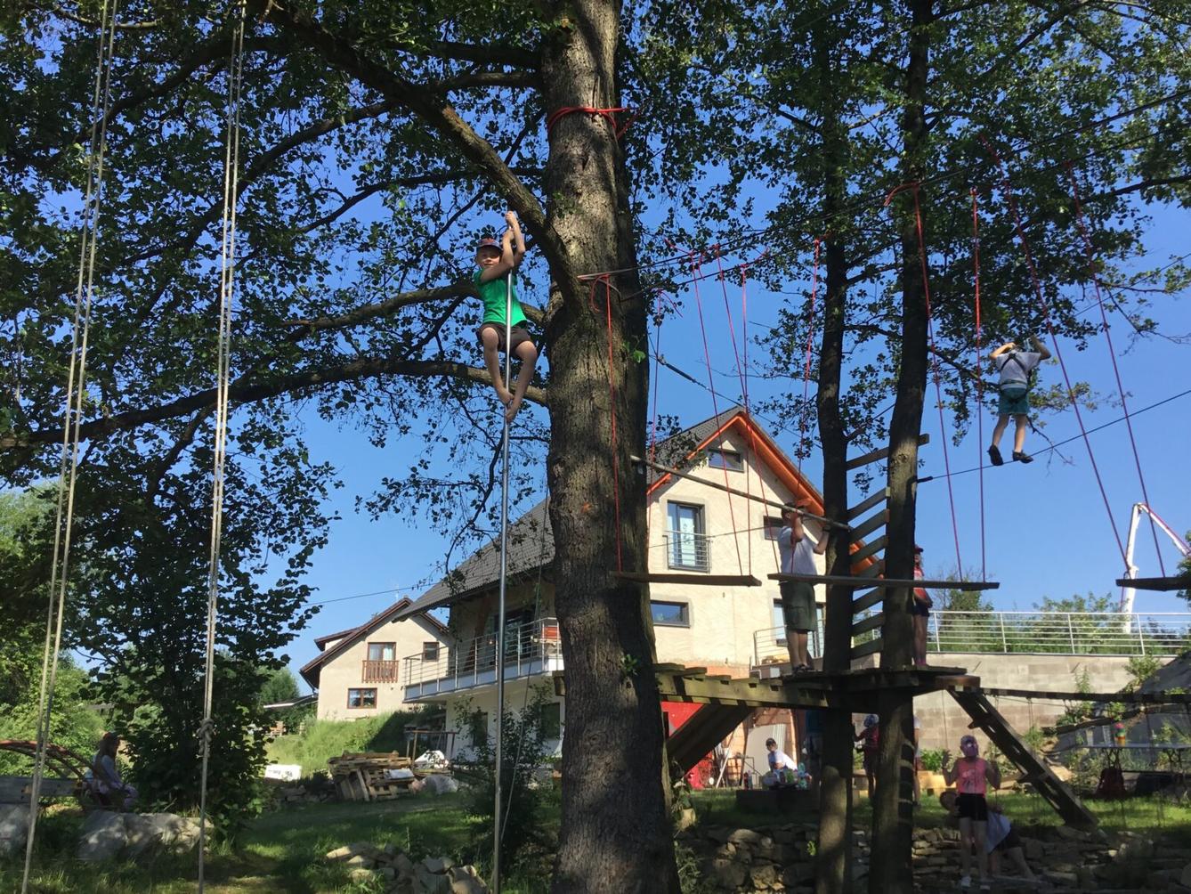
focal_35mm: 31
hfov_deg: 58.3
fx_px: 1067
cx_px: 596
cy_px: 447
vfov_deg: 45.5
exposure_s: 1/947
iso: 25
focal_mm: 3.3
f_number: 2.4
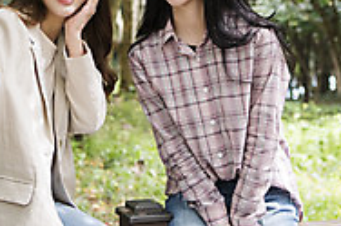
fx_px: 1448
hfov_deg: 13.4
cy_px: -29
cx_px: 184
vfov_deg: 8.9
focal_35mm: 153
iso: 400
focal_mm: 48
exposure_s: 1/200
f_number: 2.8
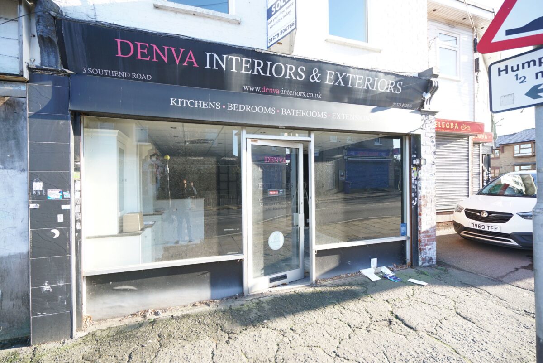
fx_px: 241
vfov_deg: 73.8
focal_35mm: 16
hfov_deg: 96.7
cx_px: 272
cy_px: 182
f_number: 4
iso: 400
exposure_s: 1/200
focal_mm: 16
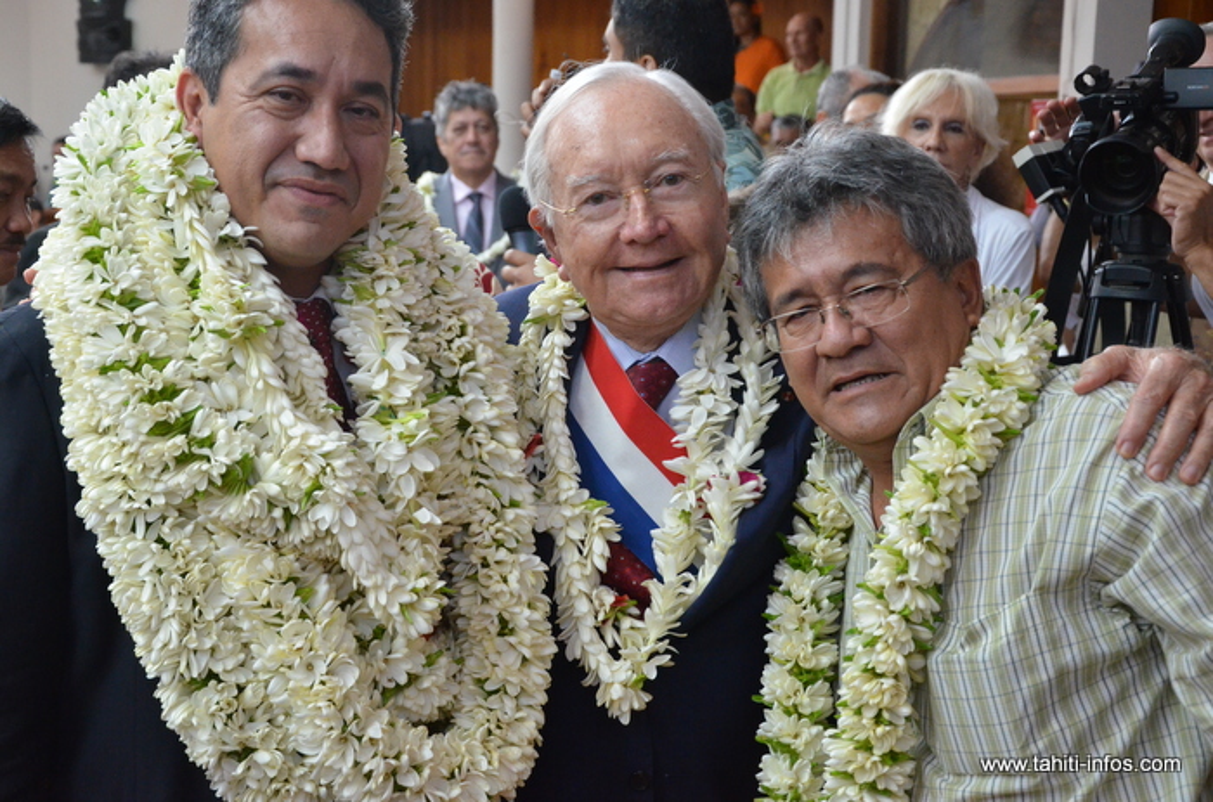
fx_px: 2269
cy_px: 401
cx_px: 606
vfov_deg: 20.1
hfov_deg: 29.9
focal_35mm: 68
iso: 3200
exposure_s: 1/200
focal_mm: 45
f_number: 7.1
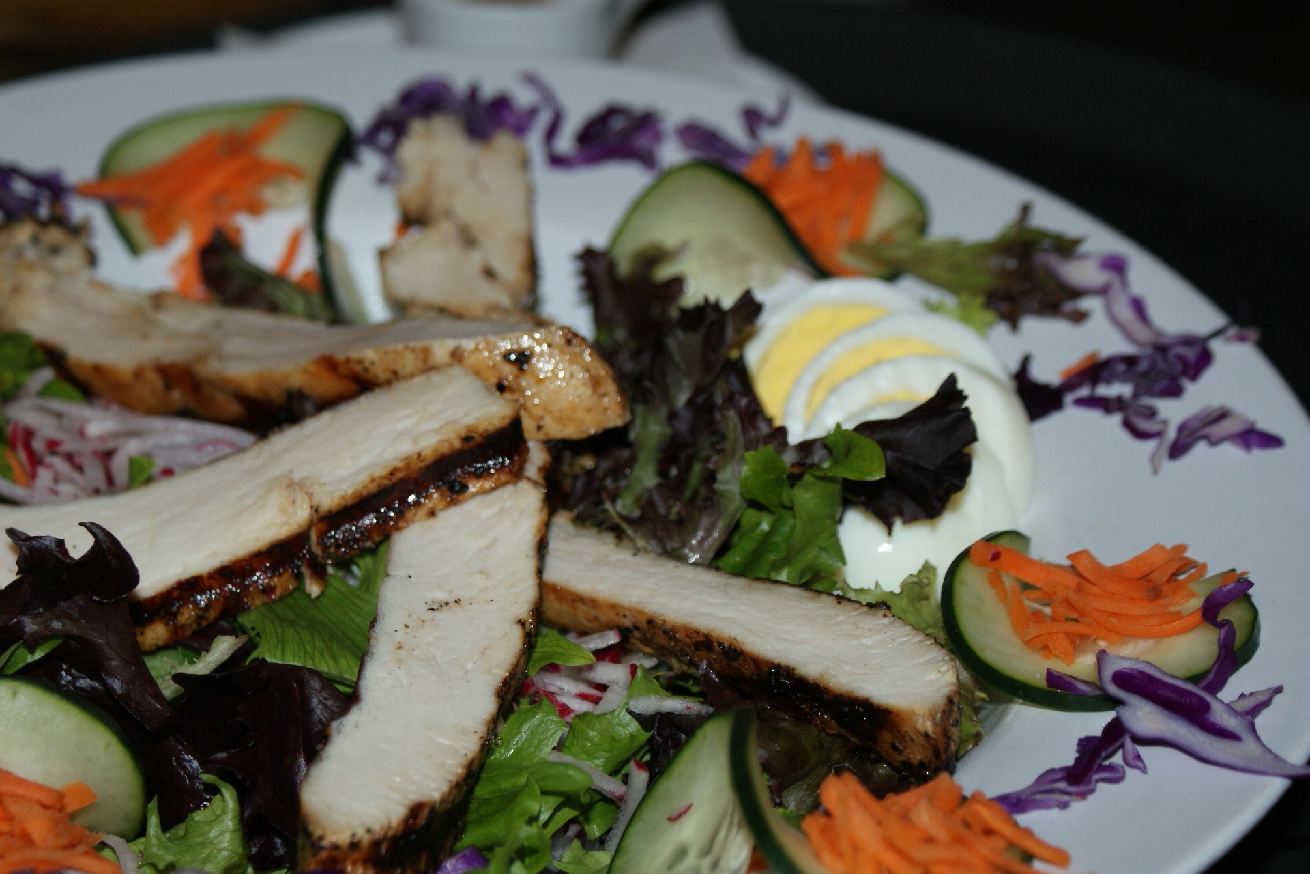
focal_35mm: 82
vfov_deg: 16.6
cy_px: 437
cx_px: 655
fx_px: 3002
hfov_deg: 24.6
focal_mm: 55
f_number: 5.6
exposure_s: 1/80
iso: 400
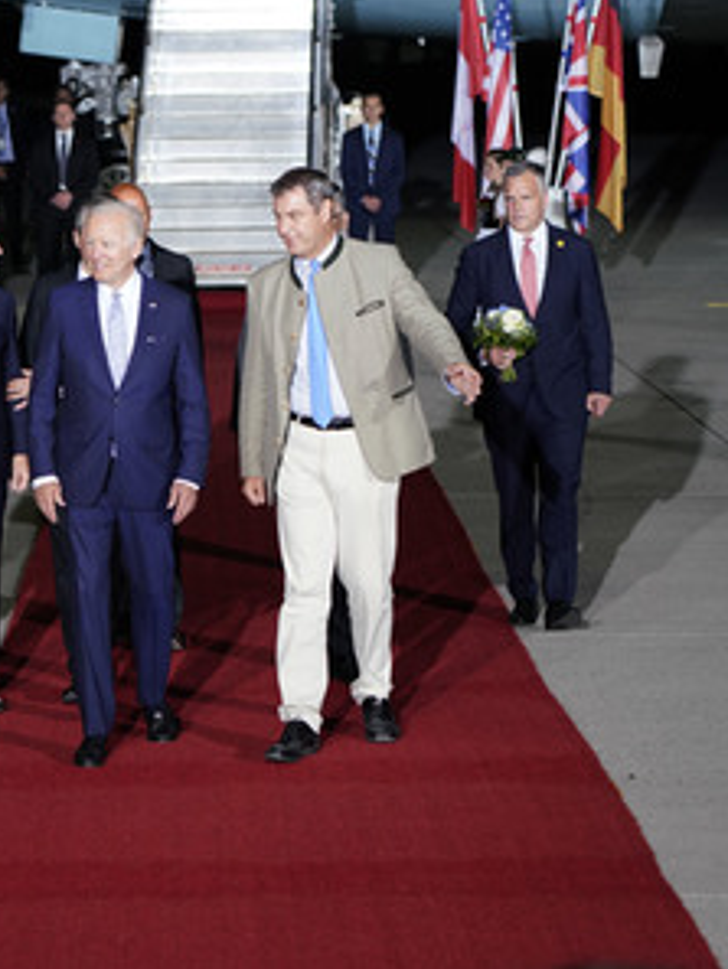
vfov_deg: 13.5
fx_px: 4091
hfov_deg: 10.1
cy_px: 483
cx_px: 60
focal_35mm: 146
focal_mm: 100
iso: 1000
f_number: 4.5
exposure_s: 1/250
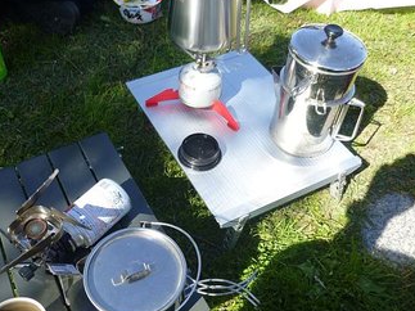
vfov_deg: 45.2
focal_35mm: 31
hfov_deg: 57.9
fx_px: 372
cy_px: 185
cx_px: 164
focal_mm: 4.5
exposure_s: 1/400
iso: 100
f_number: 3.1
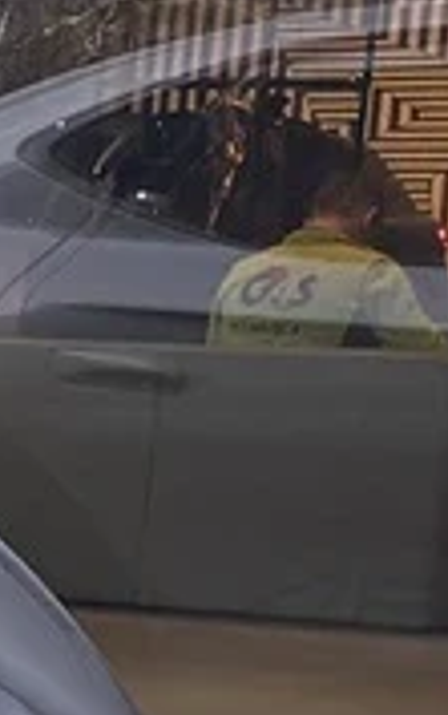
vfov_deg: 8.2
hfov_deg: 4.4
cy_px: 1058
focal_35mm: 249
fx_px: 4852
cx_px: -1990
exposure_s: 1/574
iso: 50
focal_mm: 5.96
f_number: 1.6
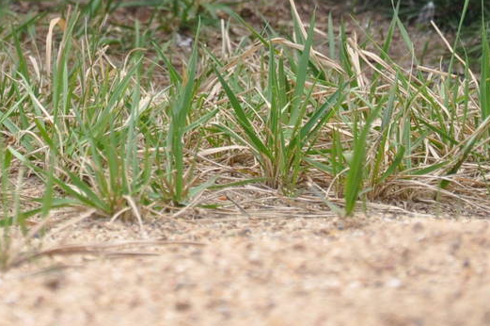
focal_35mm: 484
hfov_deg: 4.3
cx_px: -10
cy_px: -129
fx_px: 6573
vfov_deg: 2.8
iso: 200
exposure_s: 1/125
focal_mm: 105
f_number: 5.6
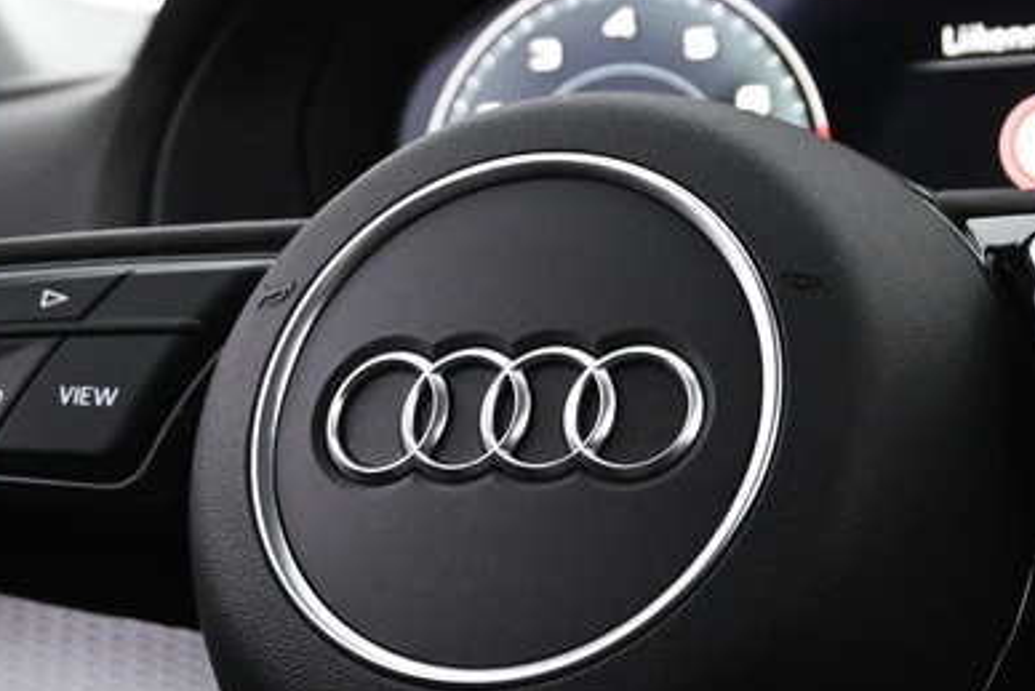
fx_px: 4948
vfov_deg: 8.0
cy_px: 395
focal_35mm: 172
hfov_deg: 11.9
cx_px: 333
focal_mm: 27.5
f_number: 4.5
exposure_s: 1/25
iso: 1600
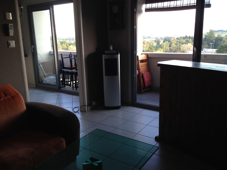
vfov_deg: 42.9
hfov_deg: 55.4
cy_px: 85
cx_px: 114
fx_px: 216
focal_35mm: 33
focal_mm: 4.12
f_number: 2.4
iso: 50
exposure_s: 1/30
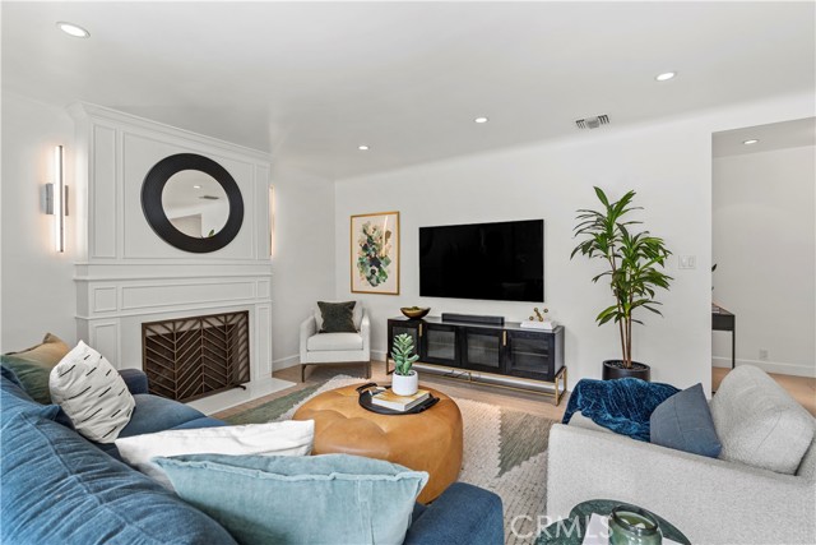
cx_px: 408
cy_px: 272
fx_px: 363
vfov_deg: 73.8
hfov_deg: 96.7
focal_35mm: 16
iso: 100
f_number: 7.1
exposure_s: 1/3
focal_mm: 16
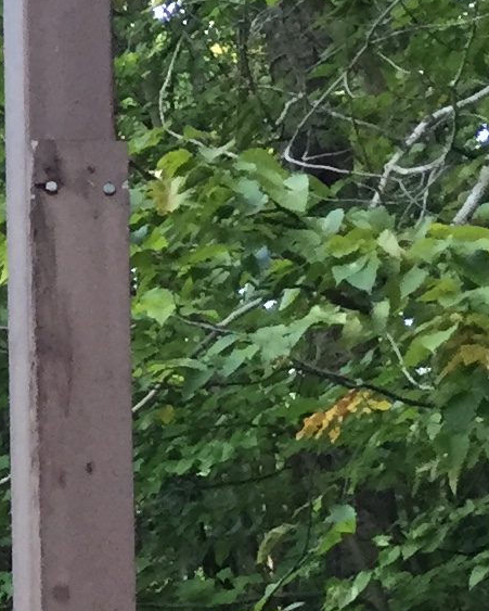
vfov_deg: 11.1
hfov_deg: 8.8
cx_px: -524
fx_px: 2964
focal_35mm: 164
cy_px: 1038
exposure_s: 1/30
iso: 50
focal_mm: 4.15
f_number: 2.2
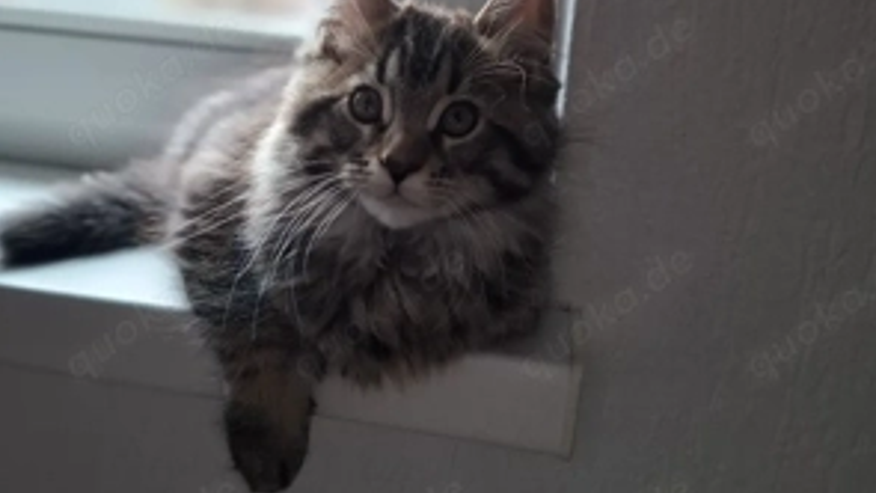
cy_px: 113
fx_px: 790
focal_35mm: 34
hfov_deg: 58.0
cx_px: 442
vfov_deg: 33.8
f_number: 1.8
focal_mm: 5.54
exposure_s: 1/100
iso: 200
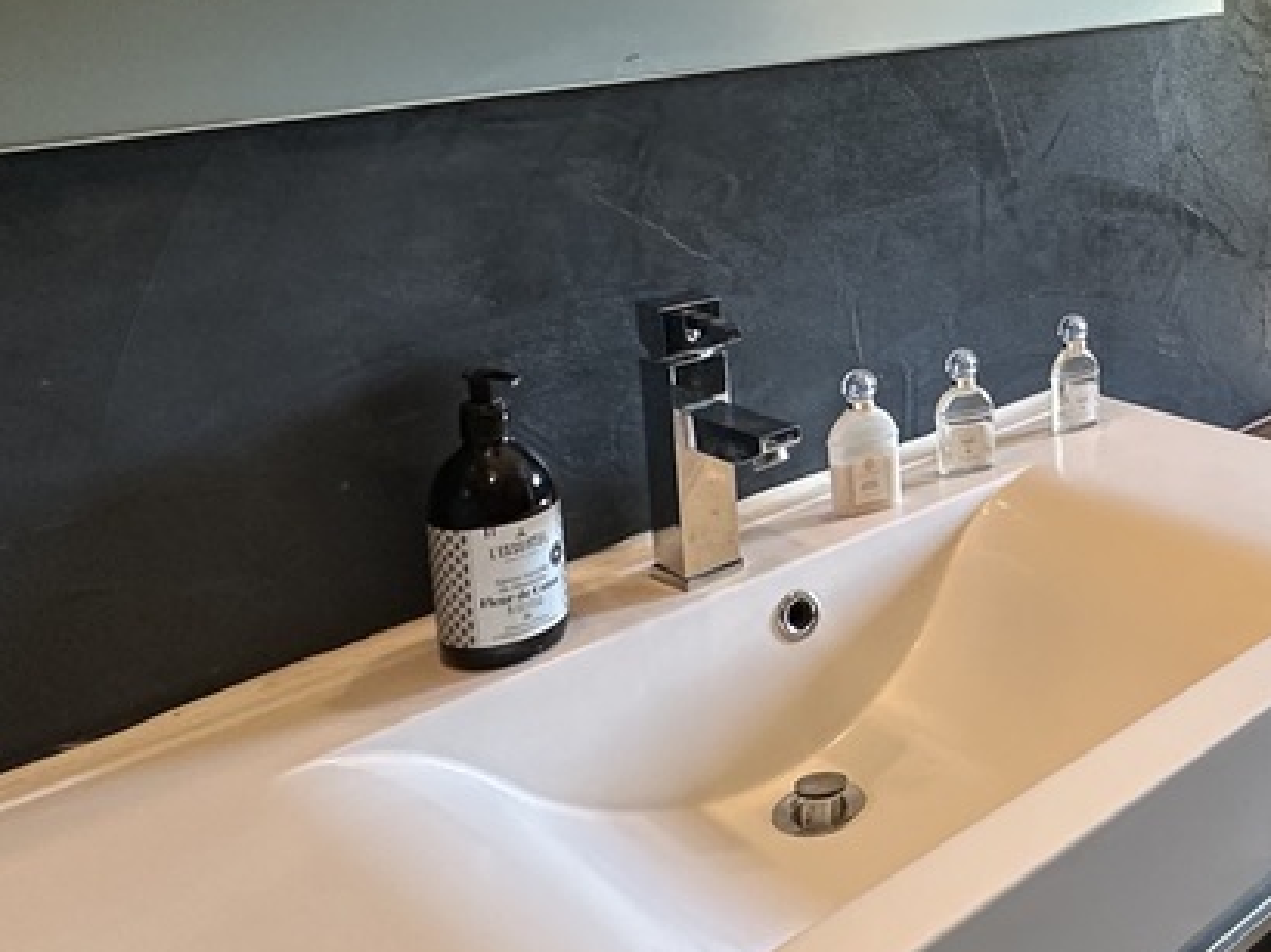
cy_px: 87
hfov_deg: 40.4
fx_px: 1505
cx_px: 1259
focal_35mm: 41
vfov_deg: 33.2
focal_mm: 2.22
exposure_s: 1/50
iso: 200
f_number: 2.2
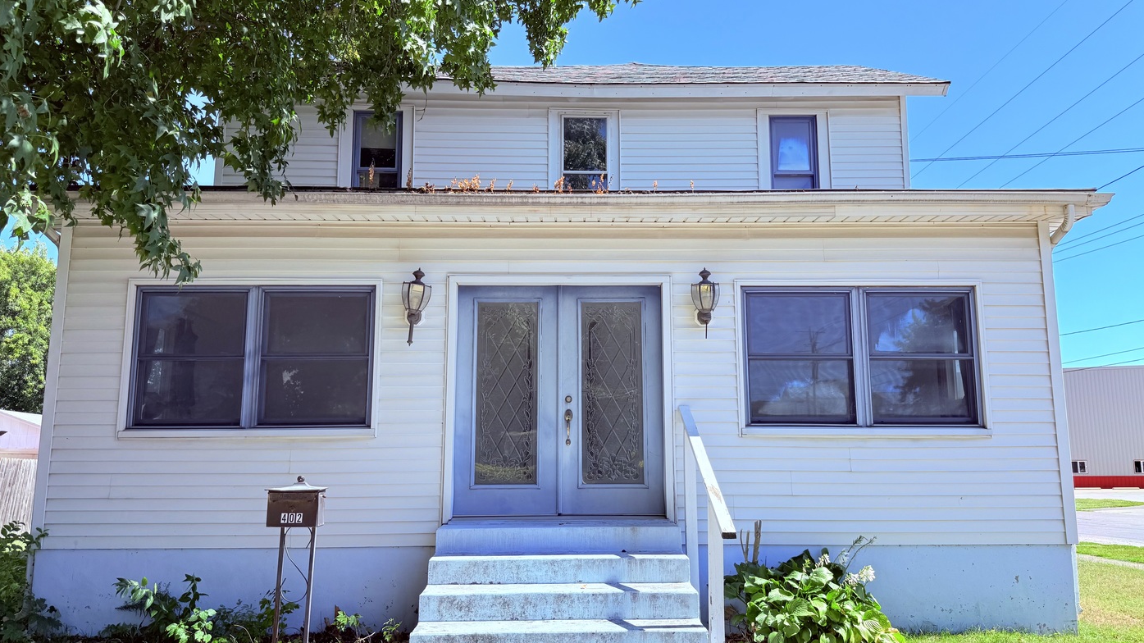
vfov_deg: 42.9
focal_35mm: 27
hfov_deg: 69.9
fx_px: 819
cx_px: 572
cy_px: 336
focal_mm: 6.76
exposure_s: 1/2169
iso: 80
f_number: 1.78
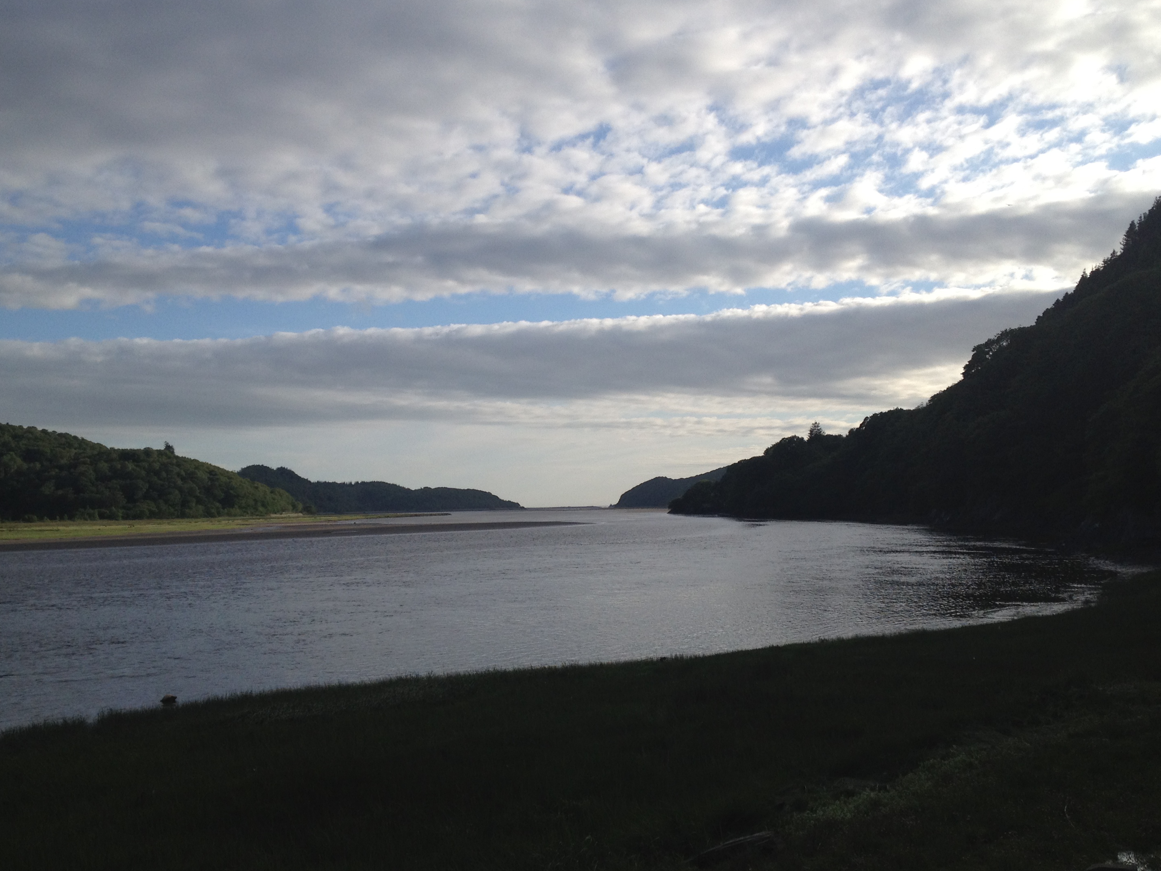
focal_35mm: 40
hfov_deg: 46.8
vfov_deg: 36.0
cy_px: 414
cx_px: 570
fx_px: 1342
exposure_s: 1/2123
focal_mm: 4.28
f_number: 2.4
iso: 64
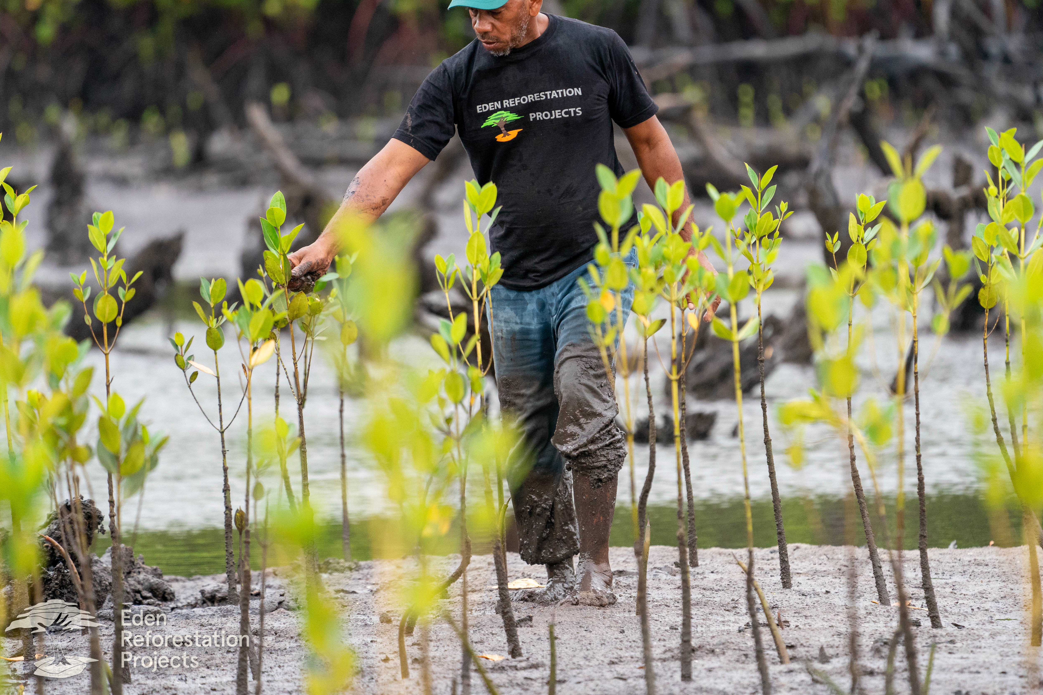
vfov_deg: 3.0
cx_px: 515
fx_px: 13124
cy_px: 286
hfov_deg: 4.6
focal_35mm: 453
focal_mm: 379
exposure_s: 1/1000
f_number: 5.6
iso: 3200
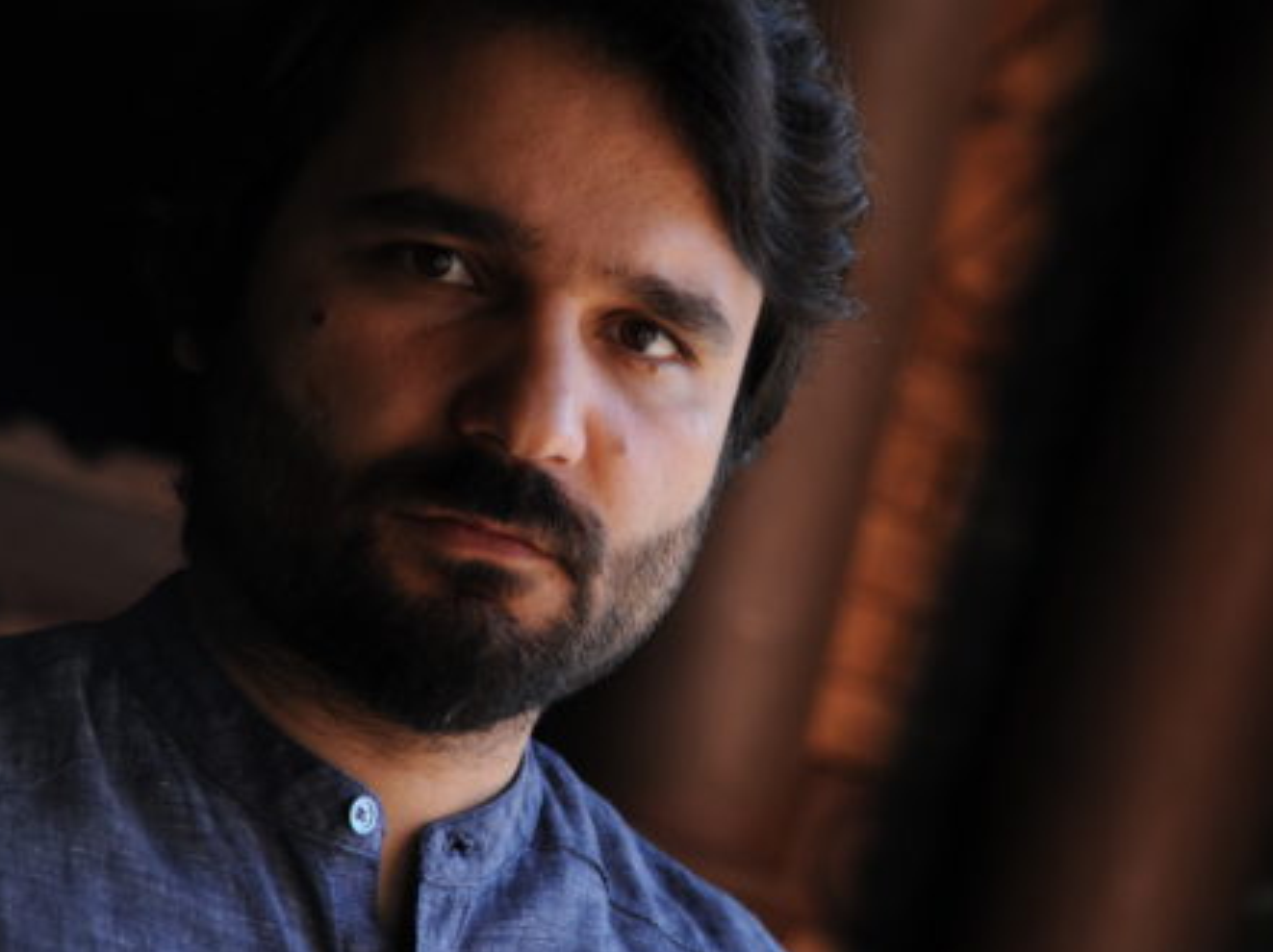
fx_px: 2646
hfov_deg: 27.0
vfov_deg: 20.4
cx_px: 687
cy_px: 477
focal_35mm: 72
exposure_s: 1/200
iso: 250
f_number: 5.6
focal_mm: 66
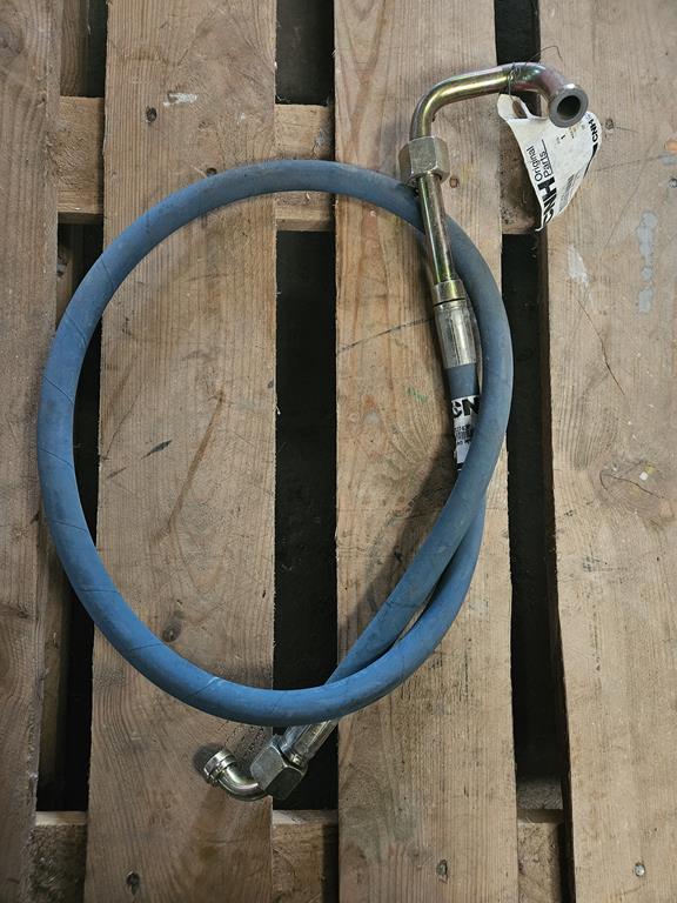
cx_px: 338
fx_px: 600
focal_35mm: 23
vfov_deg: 73.9
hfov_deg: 58.9
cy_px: 452
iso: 1000
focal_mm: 5.4
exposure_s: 1/25
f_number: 1.8
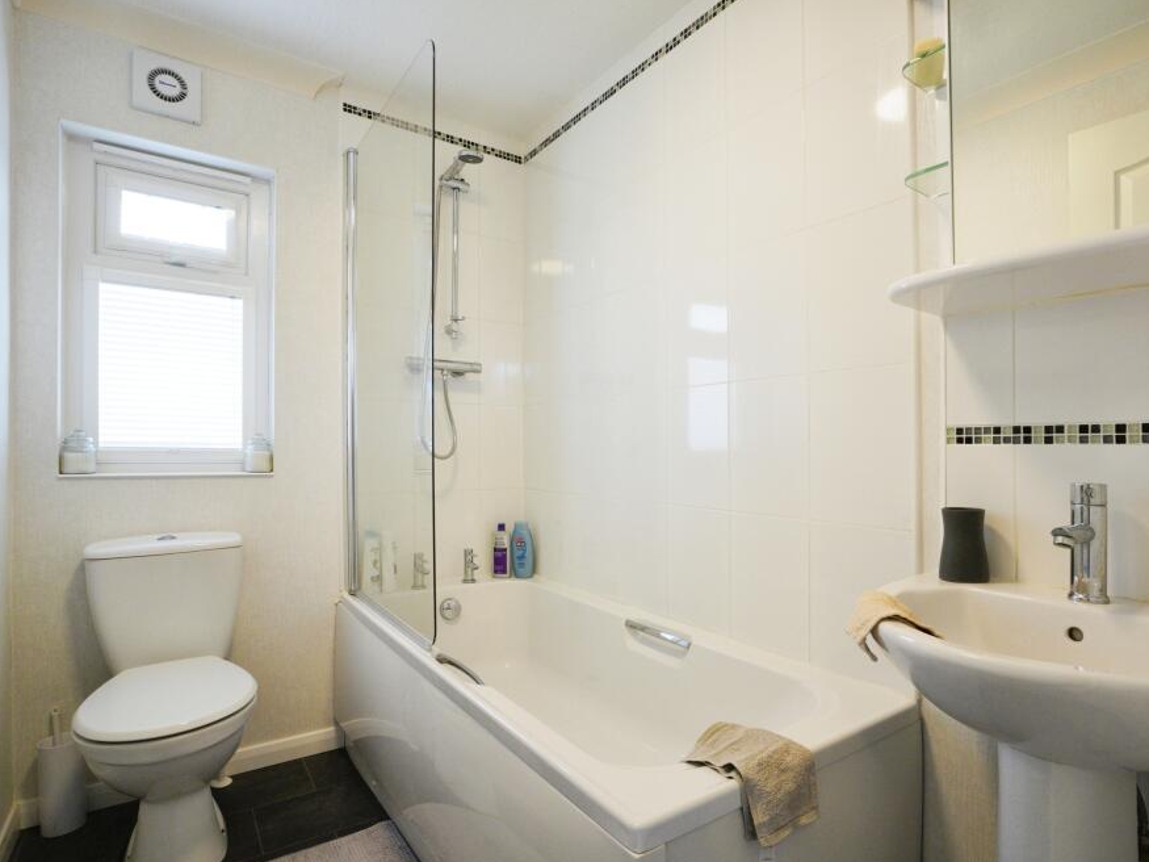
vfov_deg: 71.6
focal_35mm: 18
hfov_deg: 87.3
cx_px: 653
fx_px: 597
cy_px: 443
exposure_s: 1/25
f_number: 9
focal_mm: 16
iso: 2000
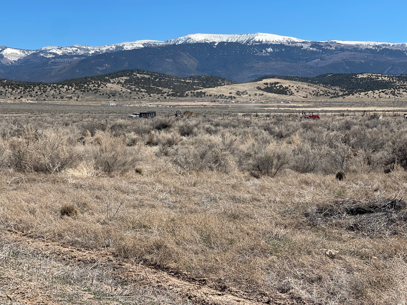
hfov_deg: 30.3
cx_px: 204
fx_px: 752
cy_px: 152
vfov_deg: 22.9
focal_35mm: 64
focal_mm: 7.5
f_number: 2.2
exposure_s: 1/1597
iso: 32
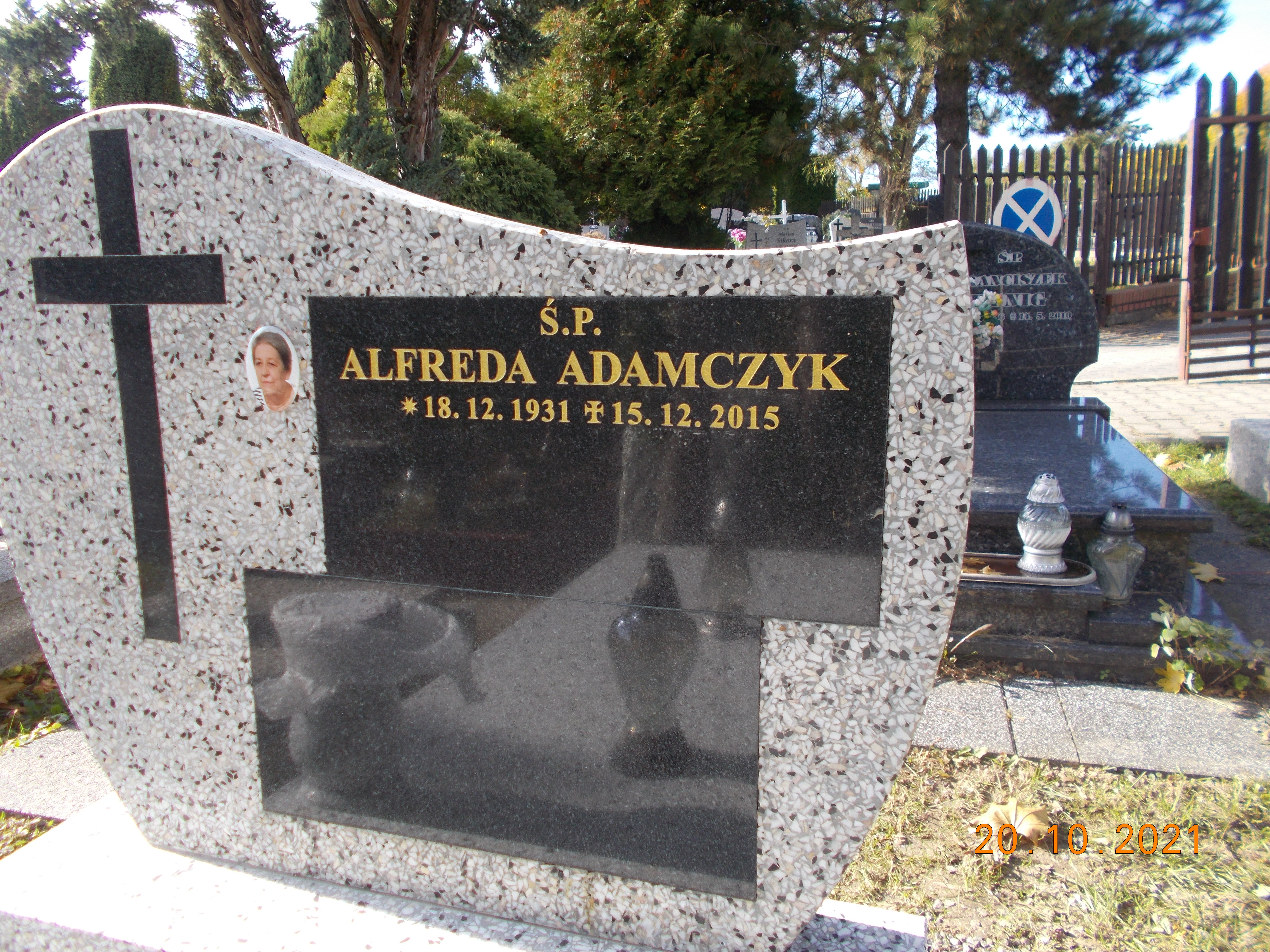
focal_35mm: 26
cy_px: 476
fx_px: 954
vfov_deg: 53.1
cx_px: 635
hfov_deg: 67.3
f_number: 3.2
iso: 80
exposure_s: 1/200
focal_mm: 4.6
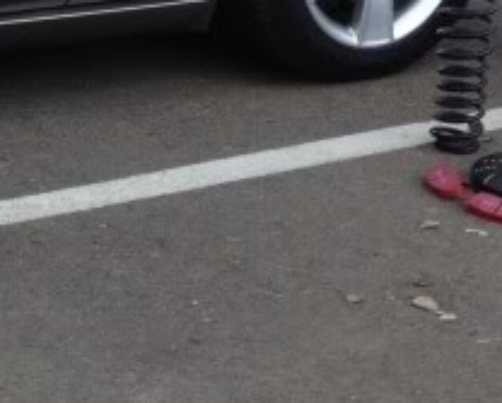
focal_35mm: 168
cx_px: -333
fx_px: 2500
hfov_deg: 10.9
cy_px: 41
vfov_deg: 9.2
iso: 64
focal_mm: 4.3
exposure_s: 1/60
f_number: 2.4
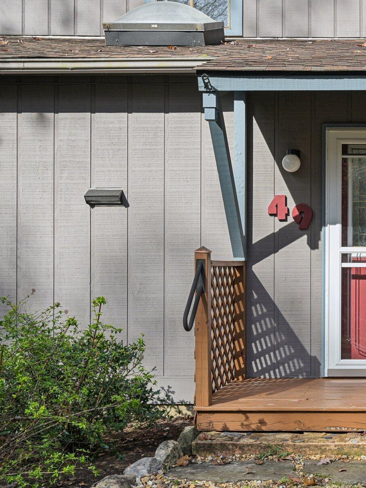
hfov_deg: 27.6
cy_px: 259
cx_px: 385
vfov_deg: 38.9
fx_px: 691
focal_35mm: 49
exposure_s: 1/125
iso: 100
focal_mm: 30
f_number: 8
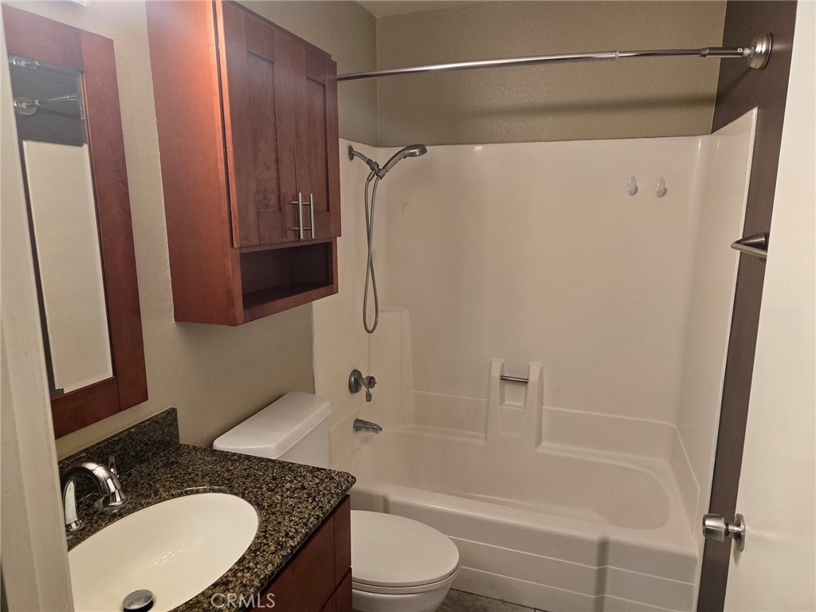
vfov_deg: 58.9
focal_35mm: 23
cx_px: 408
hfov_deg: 73.9
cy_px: 306
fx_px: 542
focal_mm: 5.4
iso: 200
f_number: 1.8
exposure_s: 1/120
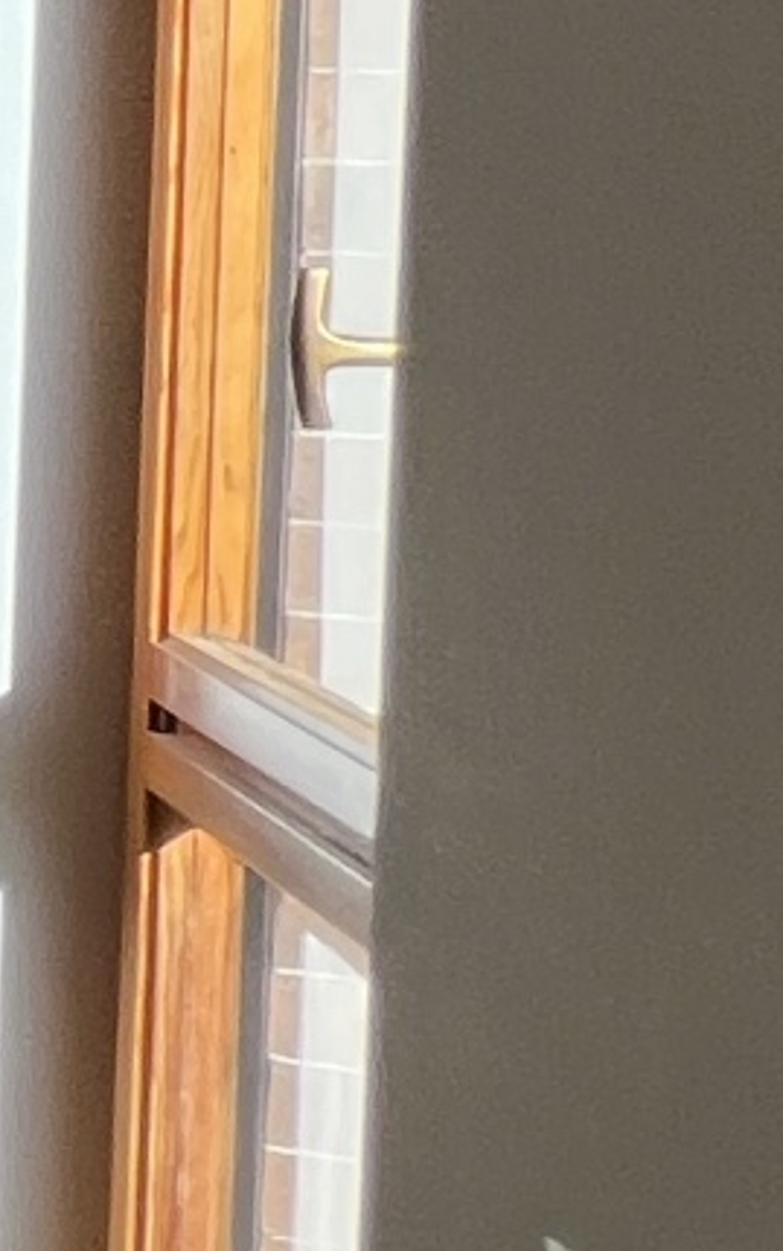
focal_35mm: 82
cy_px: 108
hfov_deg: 7.4
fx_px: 2798
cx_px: -2646
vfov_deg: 24.4
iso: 32
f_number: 1.8
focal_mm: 1.57
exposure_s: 1/381
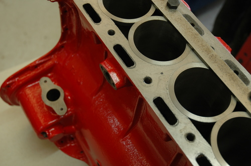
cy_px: 83
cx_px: 126
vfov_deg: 26.4
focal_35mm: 51
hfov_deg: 38.9
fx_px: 355
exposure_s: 1/40
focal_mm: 34
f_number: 4.2
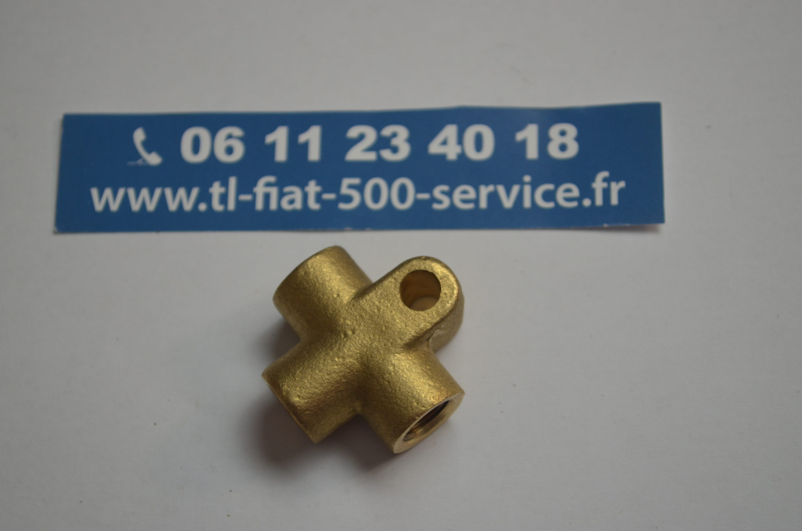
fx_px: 1834
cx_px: 401
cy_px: 266
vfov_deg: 16.5
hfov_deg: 24.7
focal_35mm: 82
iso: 400
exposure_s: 1/60
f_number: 5.6
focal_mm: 55
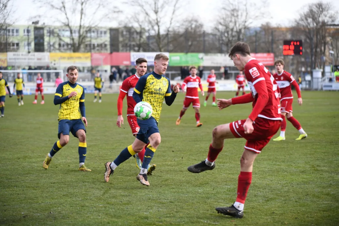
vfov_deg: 13.4
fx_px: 960
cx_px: 170
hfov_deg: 20.0
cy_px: 113
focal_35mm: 102
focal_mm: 102
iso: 720
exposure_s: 1/2500
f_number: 2.8
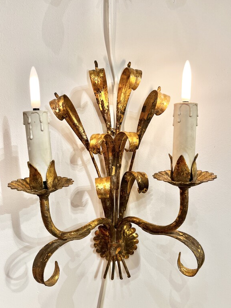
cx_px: 117
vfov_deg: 65.3
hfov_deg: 51.4
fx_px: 240
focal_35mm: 27
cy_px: 157
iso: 100
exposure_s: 1/100
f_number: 1.6
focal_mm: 5.1
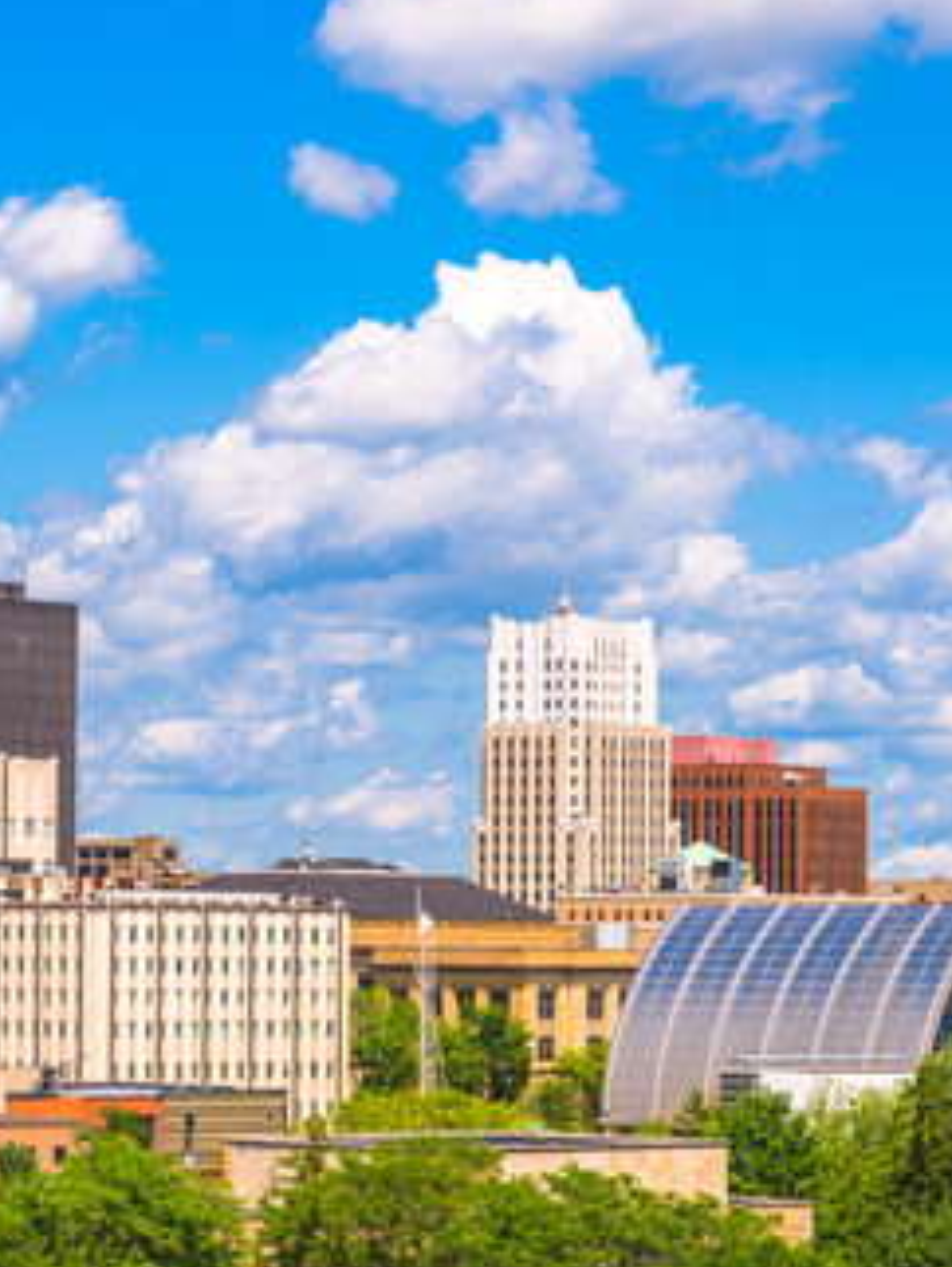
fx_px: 4907
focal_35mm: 134
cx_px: 83
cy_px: 675
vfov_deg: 14.7
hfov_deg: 11.0
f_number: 8
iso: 64
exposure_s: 1/320
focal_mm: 62
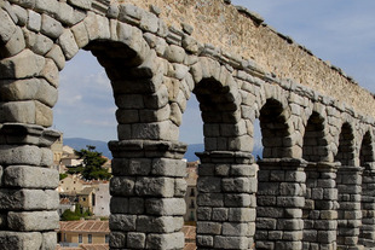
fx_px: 646
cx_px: 173
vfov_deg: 21.4
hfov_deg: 32.4
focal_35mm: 62
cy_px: 228
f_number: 9
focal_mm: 20
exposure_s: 1/1000
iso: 500
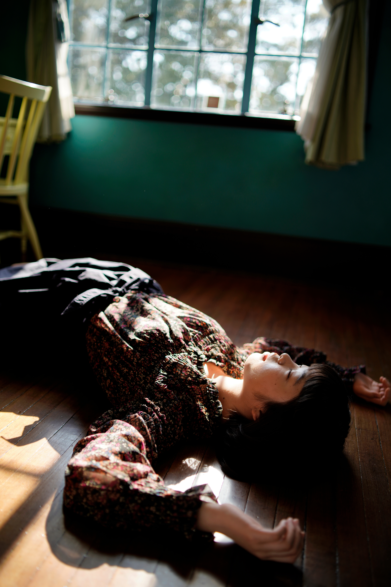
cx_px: 196
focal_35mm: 35
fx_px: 570
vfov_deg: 54.4
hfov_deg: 37.9
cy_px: 294
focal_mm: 35
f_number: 1.8
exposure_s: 1/800
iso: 100
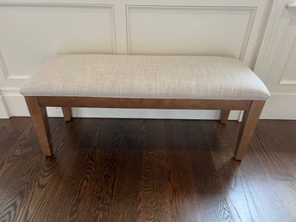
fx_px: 222
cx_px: 148
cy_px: 111
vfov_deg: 53.0
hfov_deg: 67.3
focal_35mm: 26
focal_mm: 5.7
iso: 160
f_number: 1.5
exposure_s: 1/60
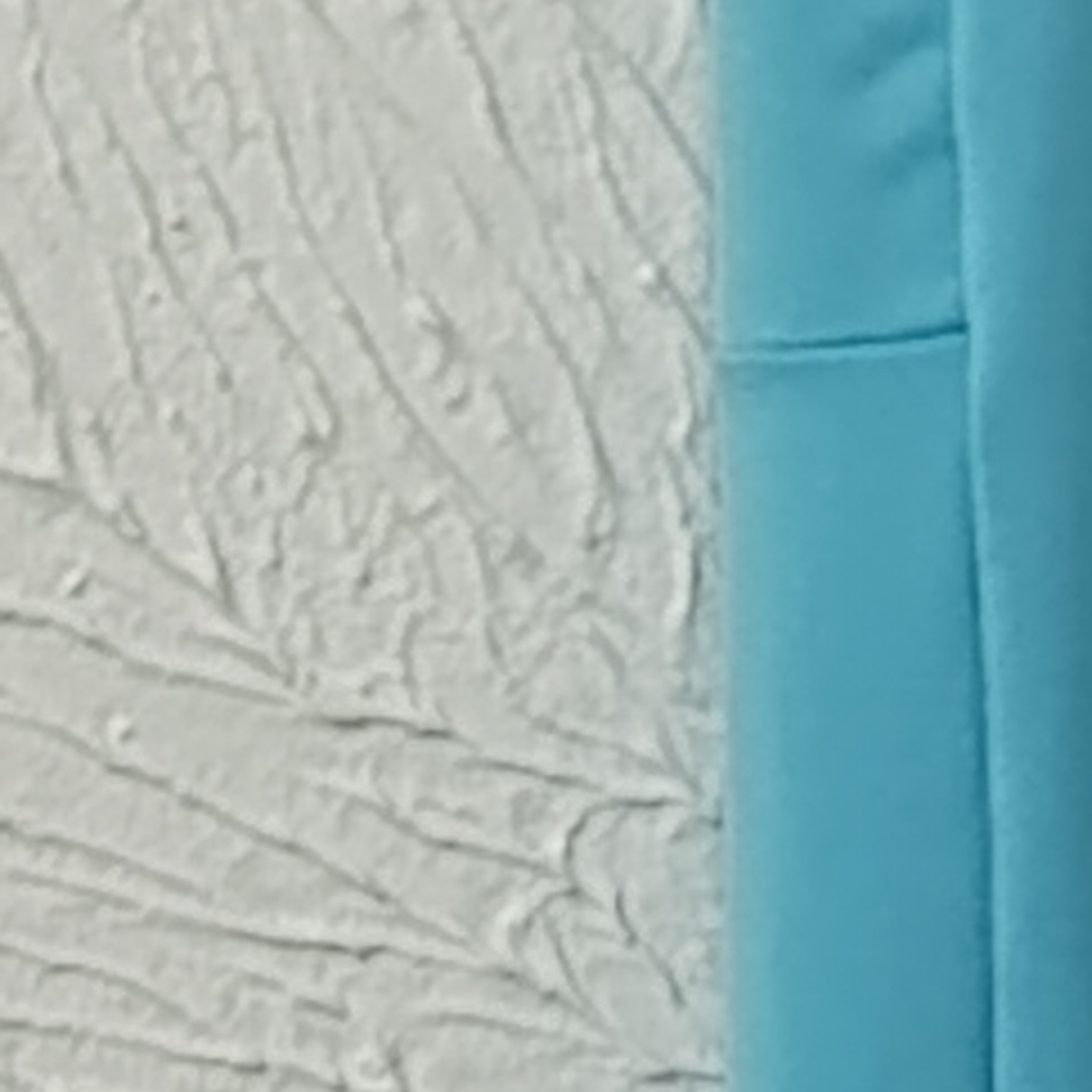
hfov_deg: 9.8
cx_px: 1847
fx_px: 6103
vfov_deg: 10.1
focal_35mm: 171
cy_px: -164
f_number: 1.6
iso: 1250
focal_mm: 6.14
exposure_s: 1/60
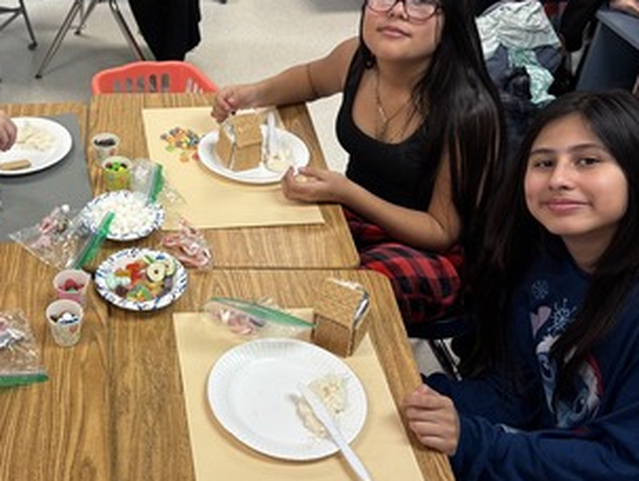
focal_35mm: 48
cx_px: 110
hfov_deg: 37.9
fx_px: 887
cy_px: 196
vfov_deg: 30.3
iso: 80
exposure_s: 1/62
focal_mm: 5.96
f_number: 1.6
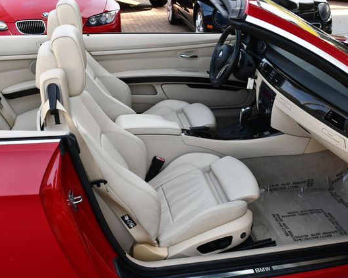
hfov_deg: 44.8
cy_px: 139
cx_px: 188
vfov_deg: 36.5
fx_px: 422
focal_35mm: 41
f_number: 5.6
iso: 250
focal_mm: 18
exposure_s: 1/250
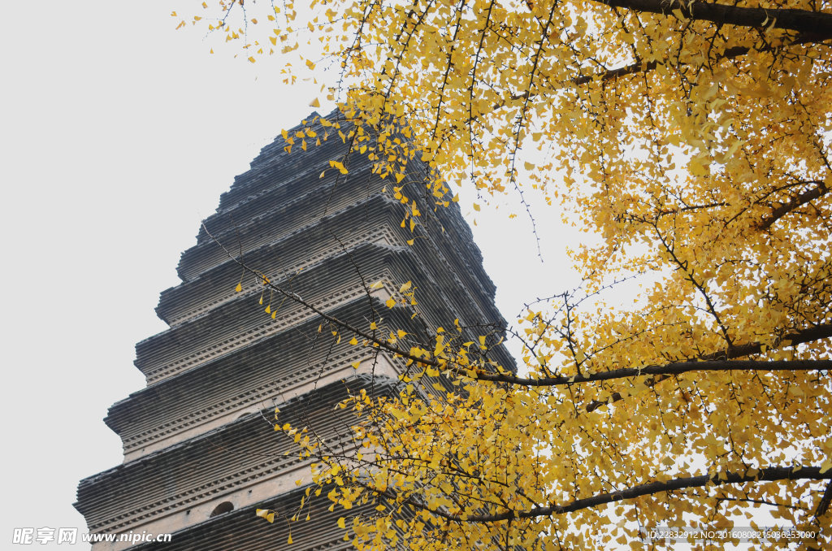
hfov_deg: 53.2
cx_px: 416
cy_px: 276
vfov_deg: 36.7
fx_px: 830
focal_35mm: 36
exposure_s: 1/60
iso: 125
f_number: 5.6
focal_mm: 24
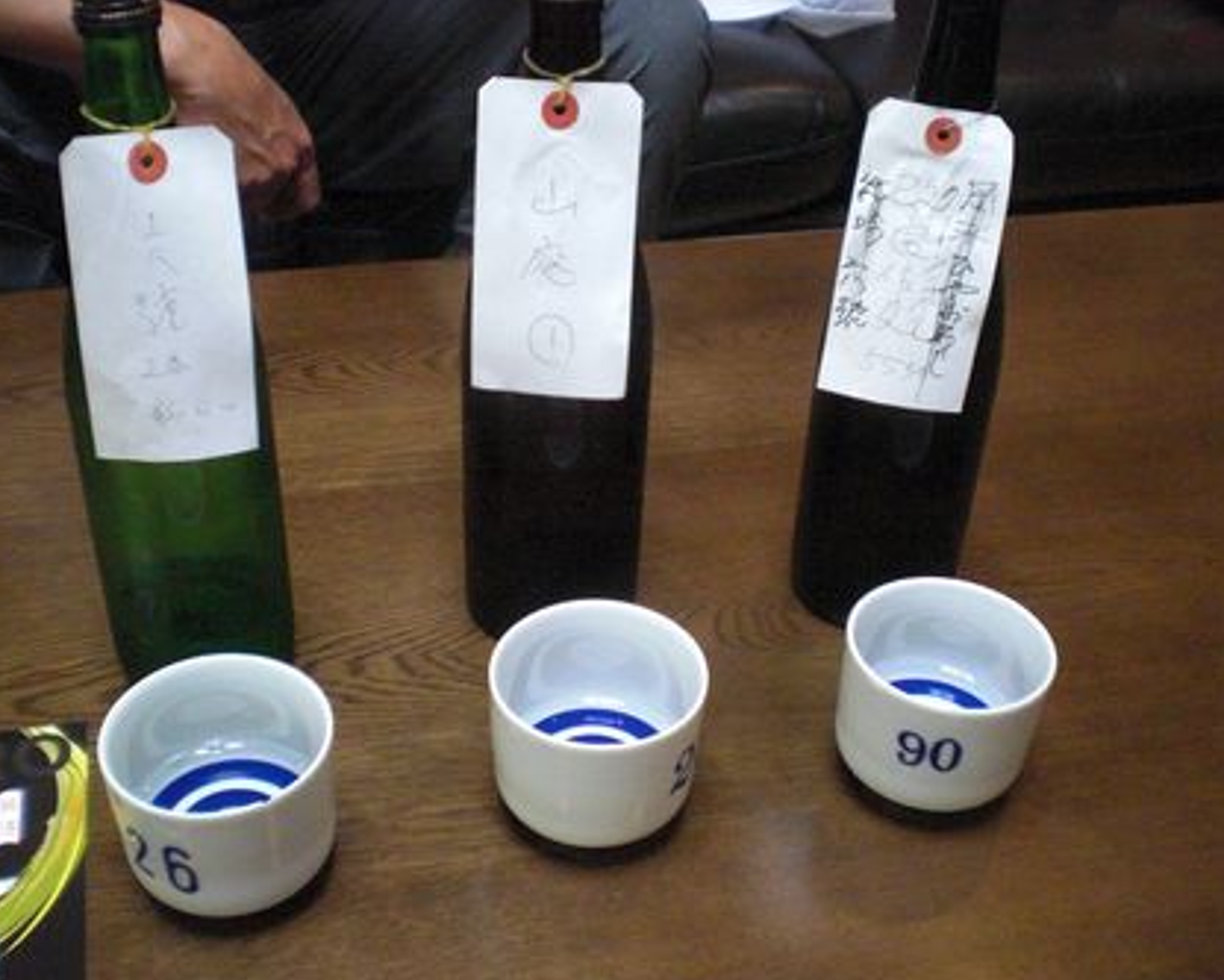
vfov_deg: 37.4
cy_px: 491
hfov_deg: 45.8
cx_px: 578
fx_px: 1449
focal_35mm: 40
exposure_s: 1/40
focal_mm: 6.3
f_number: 3.1
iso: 800
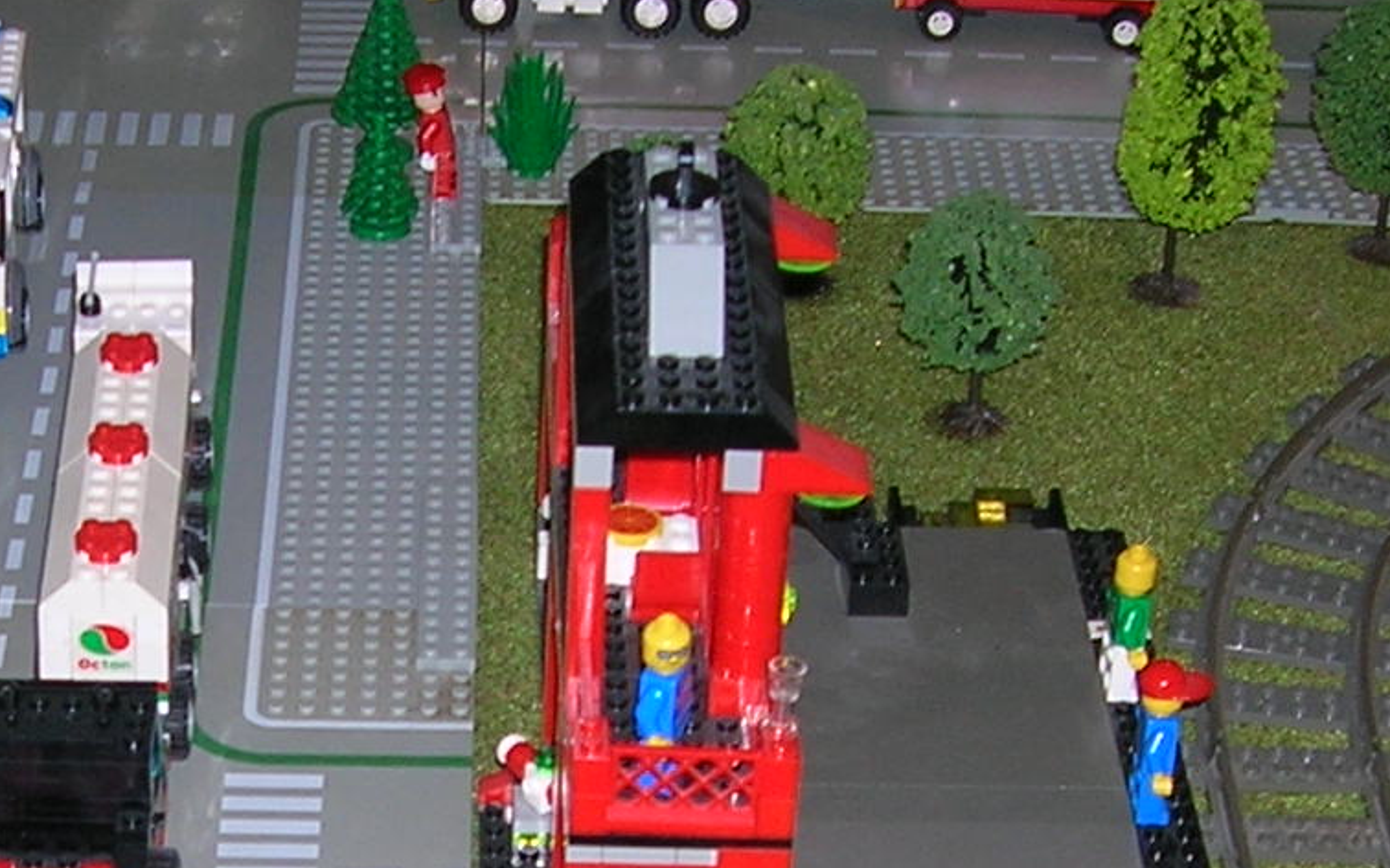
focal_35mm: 109
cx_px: 243
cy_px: 976
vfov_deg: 11.8
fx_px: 4128
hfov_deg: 18.9
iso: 50
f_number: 2.9
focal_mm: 5.7
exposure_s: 1/60.1
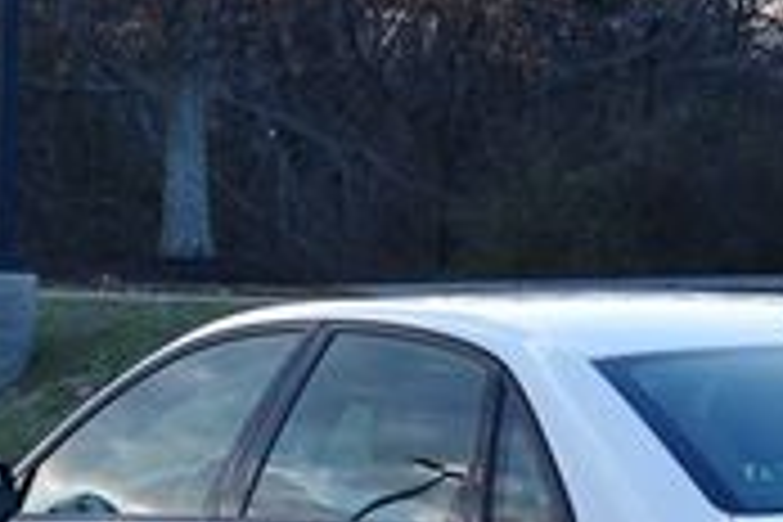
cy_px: 407
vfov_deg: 6.2
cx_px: 810
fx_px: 4806
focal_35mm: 221
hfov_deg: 9.2
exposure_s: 1/250
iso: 200
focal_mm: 40
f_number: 6.3
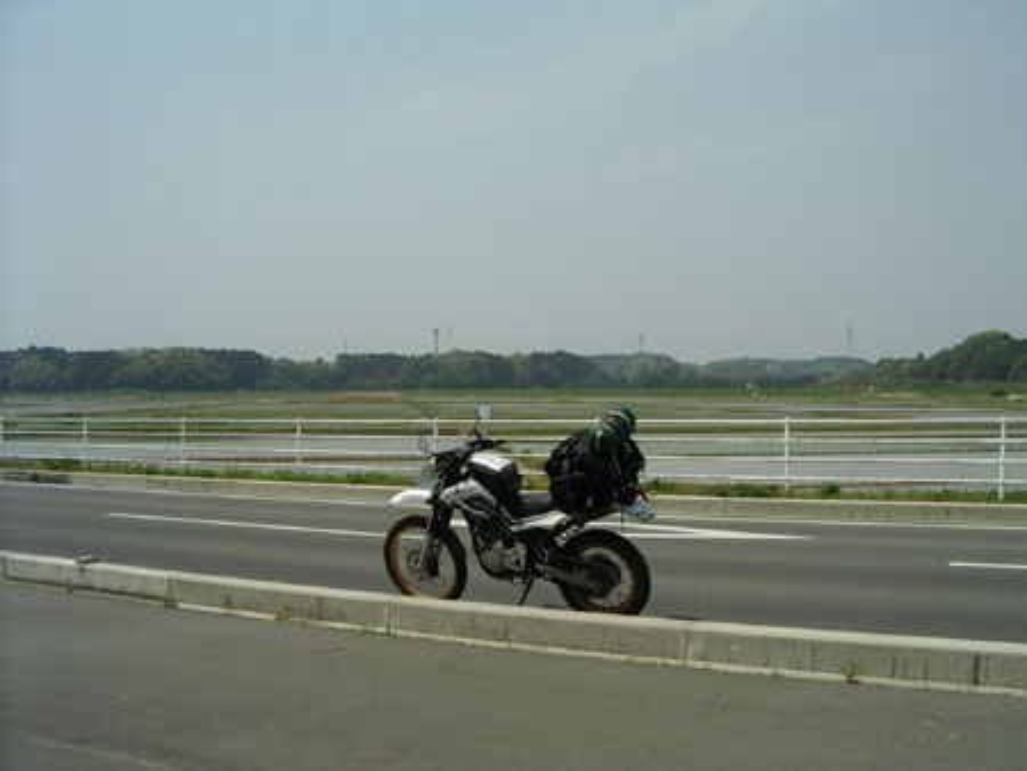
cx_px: 514
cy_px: 386
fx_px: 1128
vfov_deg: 37.8
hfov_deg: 49.0
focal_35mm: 38
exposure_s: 1/640
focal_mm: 5.8
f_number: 4.8
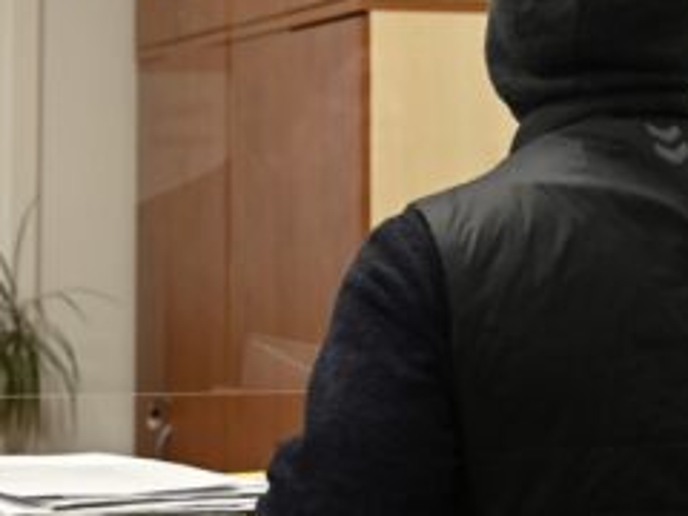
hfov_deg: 19.2
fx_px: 2007
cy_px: 126
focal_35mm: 101
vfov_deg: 14.6
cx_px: 120
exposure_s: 1/125
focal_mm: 28
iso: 720
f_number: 2.8
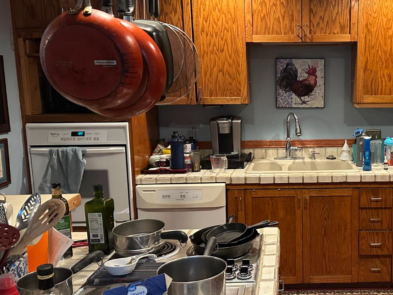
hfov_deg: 47.9
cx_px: 303
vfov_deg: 38.7
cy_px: 149
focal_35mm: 37
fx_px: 420
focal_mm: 6.86
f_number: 1.78
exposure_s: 1/60
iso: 640
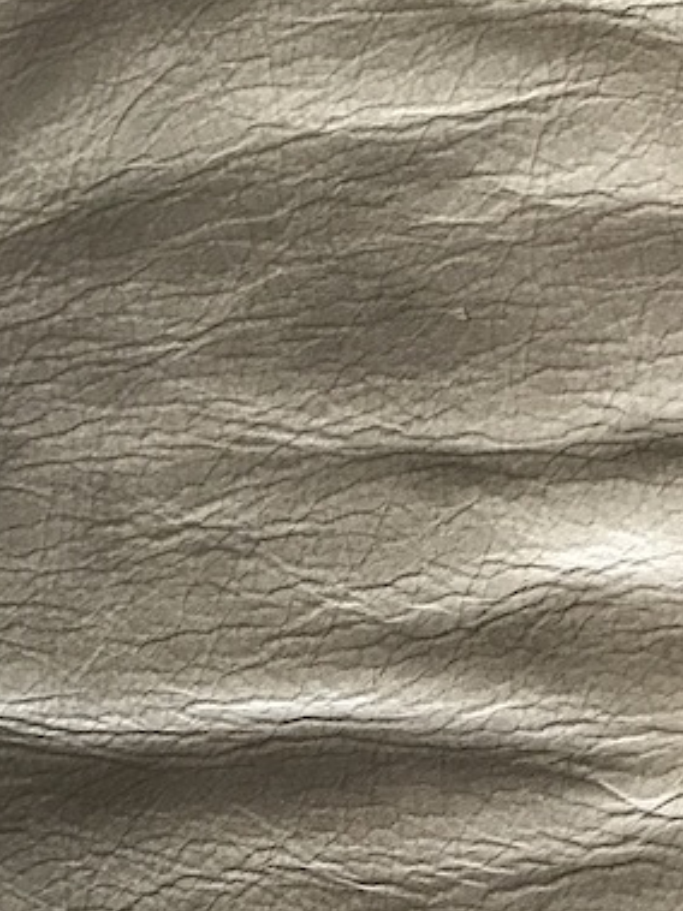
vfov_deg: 28.8
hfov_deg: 22.9
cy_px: 855
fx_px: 1685
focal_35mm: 64
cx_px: 313
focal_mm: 3.99
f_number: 1.8
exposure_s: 1/15
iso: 80
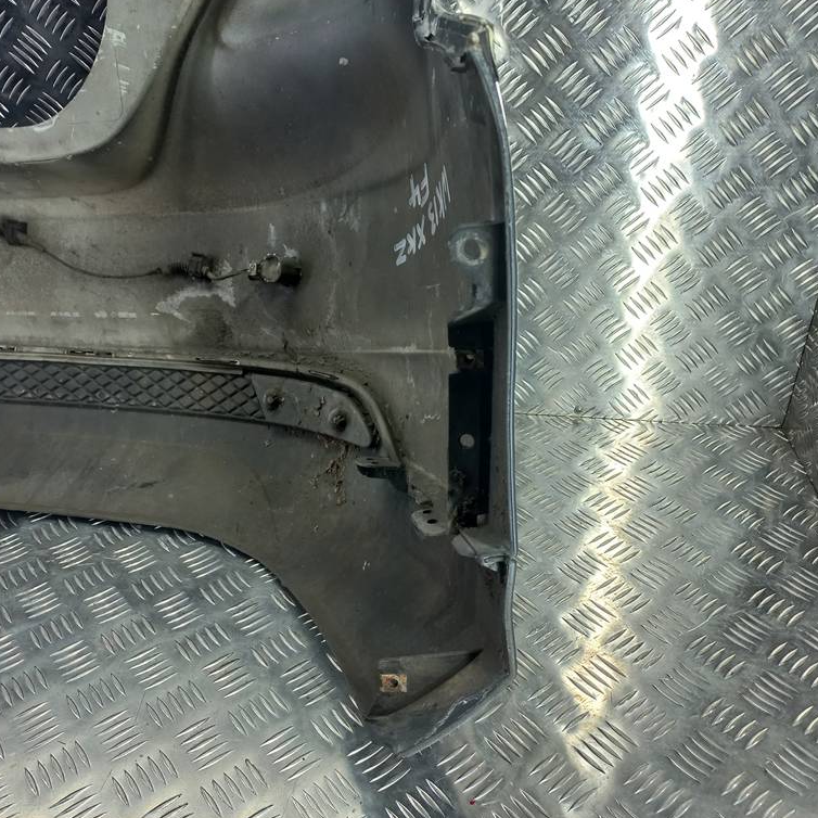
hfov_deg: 54.0
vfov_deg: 54.0
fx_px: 802
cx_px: 388
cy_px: 406
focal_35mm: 30
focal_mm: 4.6
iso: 50
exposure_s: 1/50
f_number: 1.8
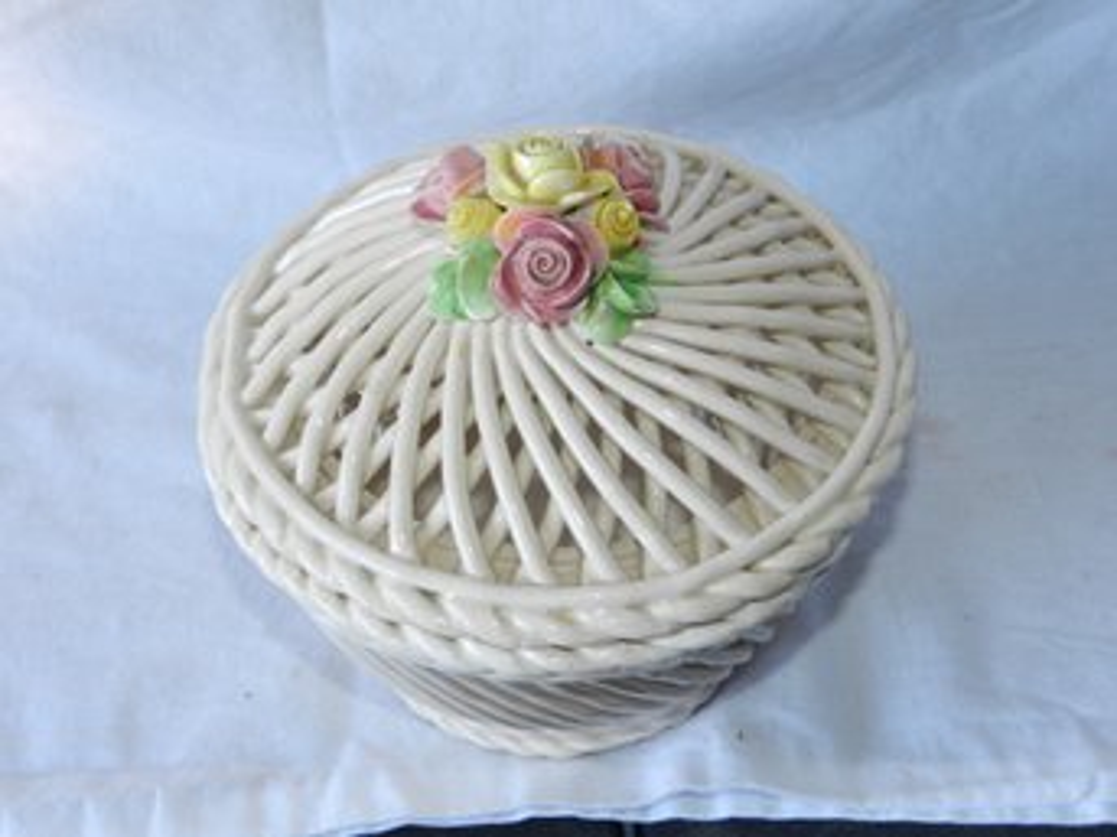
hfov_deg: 41.3
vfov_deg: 31.5
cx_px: 558
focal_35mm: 46
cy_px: 418
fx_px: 1484
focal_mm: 8.1
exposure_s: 1/30
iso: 200
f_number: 4.2
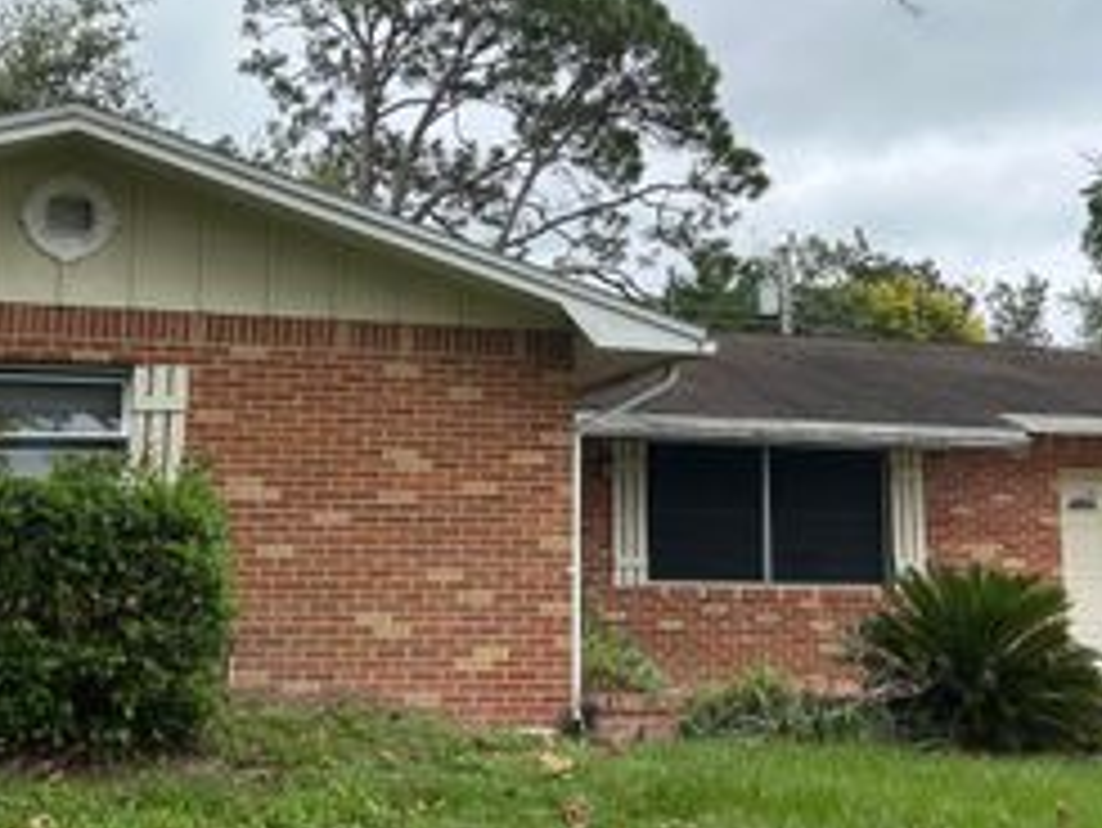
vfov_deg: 27.3
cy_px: 236
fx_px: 1688
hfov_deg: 36.1
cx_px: 526
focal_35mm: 53
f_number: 1.5
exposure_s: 1/2841
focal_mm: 5.7
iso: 50
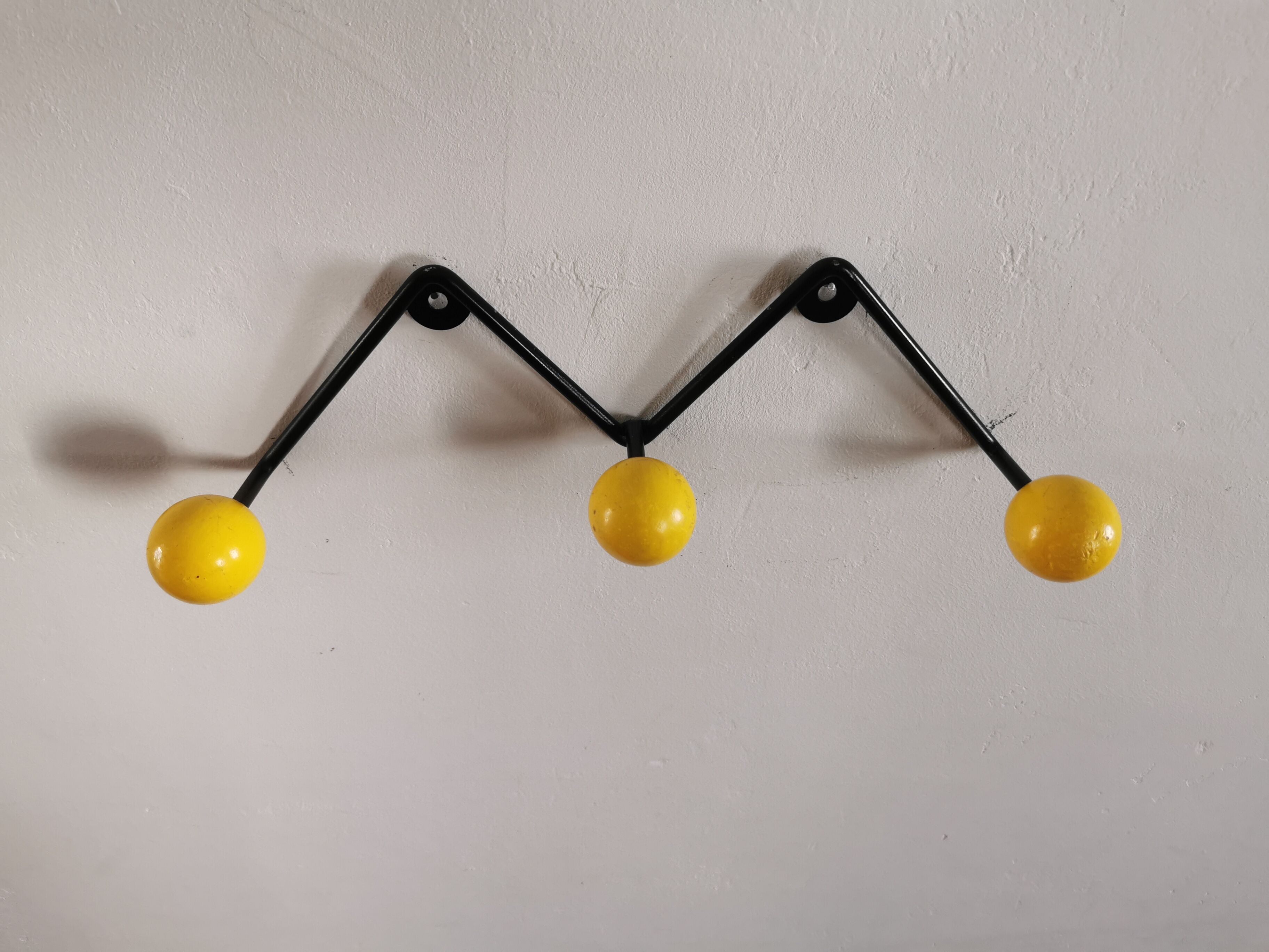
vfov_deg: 51.4
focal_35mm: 27
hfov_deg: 65.3
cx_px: 634
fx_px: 990
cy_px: 476
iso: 100
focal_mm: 5.56
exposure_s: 1/50
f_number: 1.6
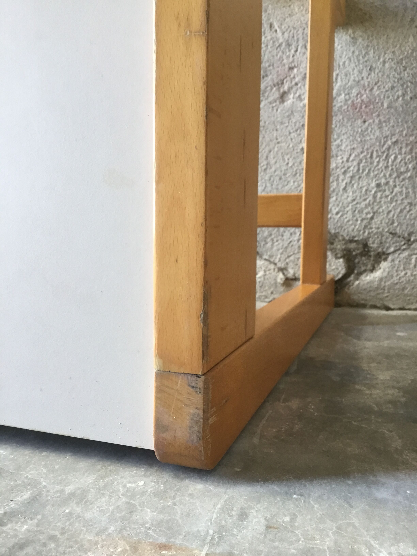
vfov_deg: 58.4
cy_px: 278
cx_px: 208
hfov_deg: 45.4
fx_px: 498
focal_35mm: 31
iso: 50
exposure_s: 1/33
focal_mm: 3.3
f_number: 2.4
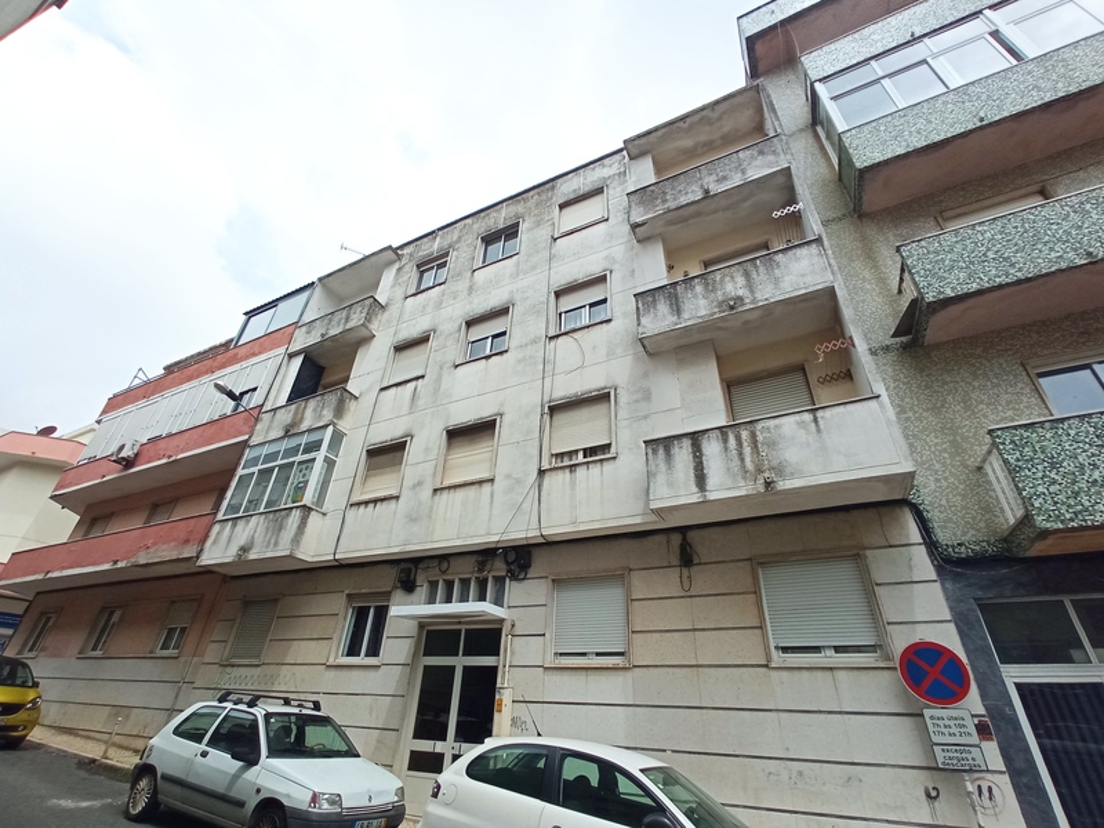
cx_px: 552
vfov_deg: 81.7
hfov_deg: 98.2
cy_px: 414
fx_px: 478
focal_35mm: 15
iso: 111
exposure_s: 1/2232
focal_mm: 1.65
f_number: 2.2
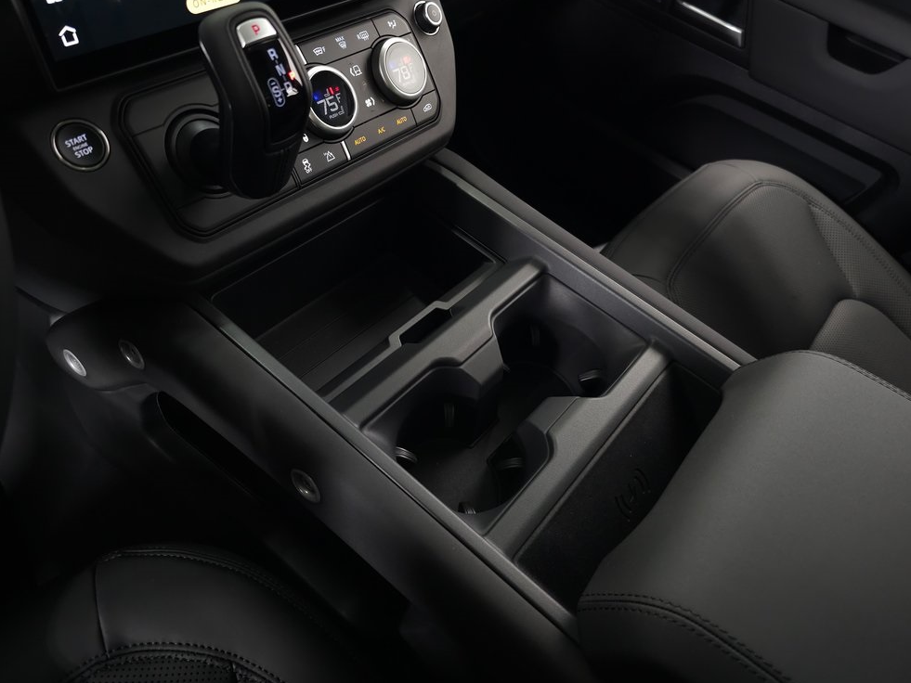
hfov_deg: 71.6
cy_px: 338
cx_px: 444
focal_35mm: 24
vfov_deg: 56.8
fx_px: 632
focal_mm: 6.3
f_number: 1.7
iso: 320
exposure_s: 1/40
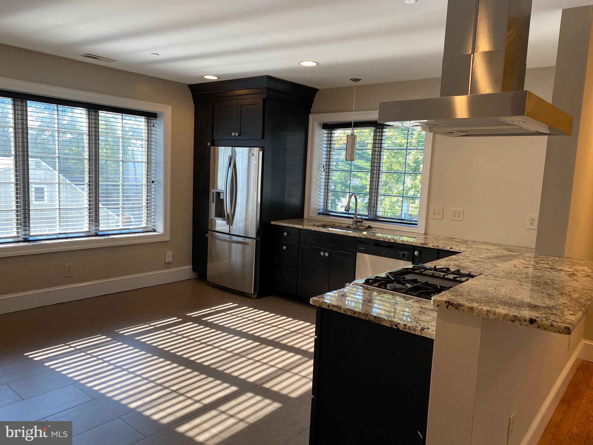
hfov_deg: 67.3
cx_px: 296
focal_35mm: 26
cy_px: 222
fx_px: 445
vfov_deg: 53.1
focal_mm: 4.25
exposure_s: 1/120
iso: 64
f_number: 1.8
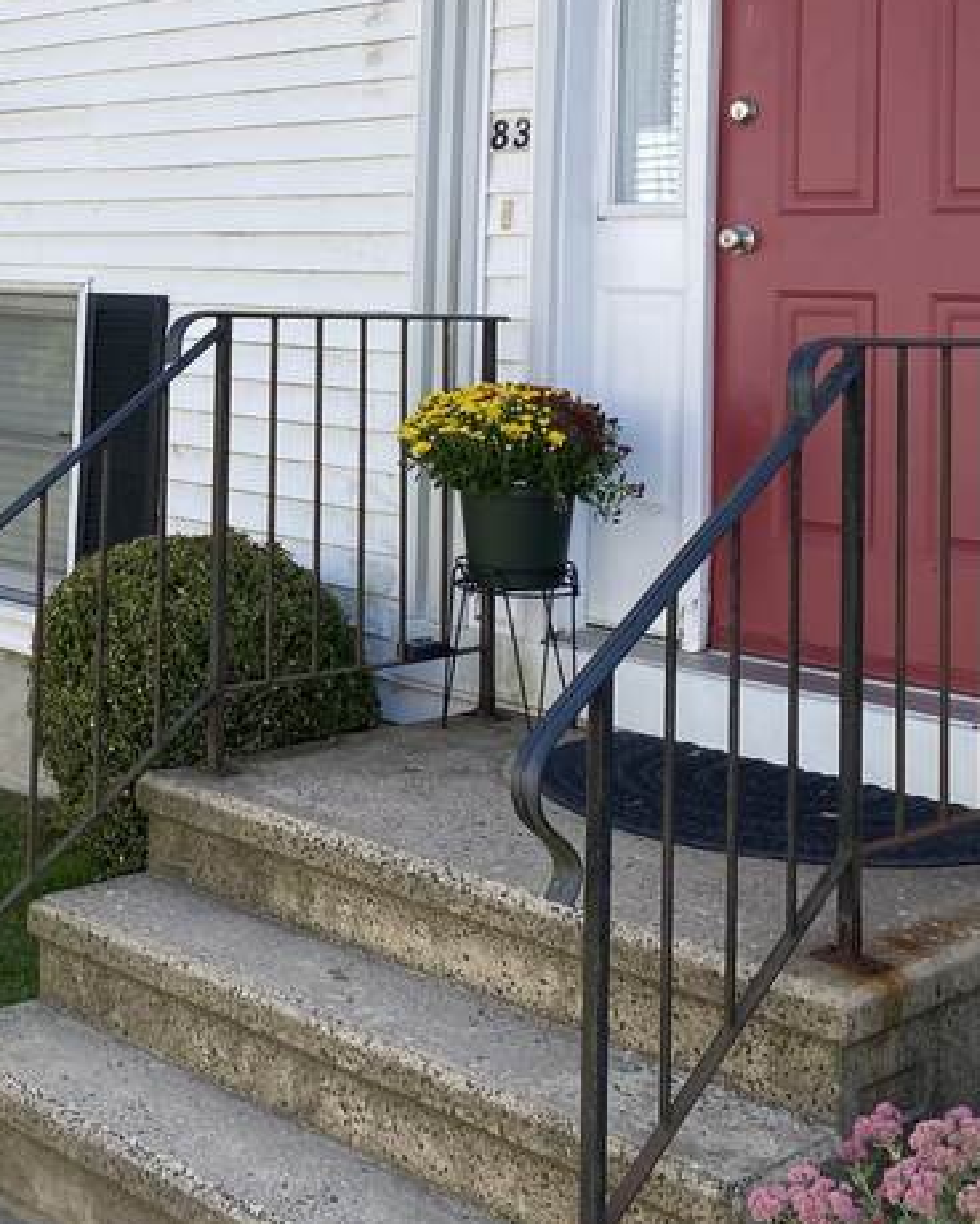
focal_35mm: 53
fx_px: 1922
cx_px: 213
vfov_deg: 34.0
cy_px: 197
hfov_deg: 28.1
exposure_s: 1/1206
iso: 32
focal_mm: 4.25
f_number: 1.8
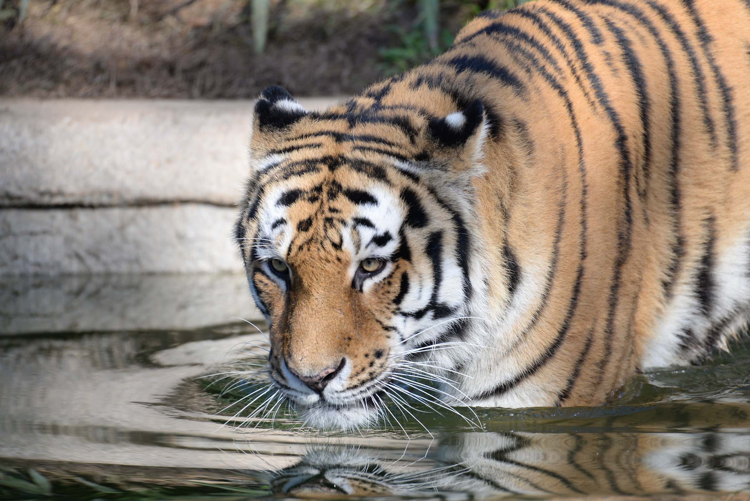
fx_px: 12504
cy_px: 250
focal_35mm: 600
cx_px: 375
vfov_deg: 2.3
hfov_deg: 3.4
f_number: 8
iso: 320
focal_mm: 600
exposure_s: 1/250
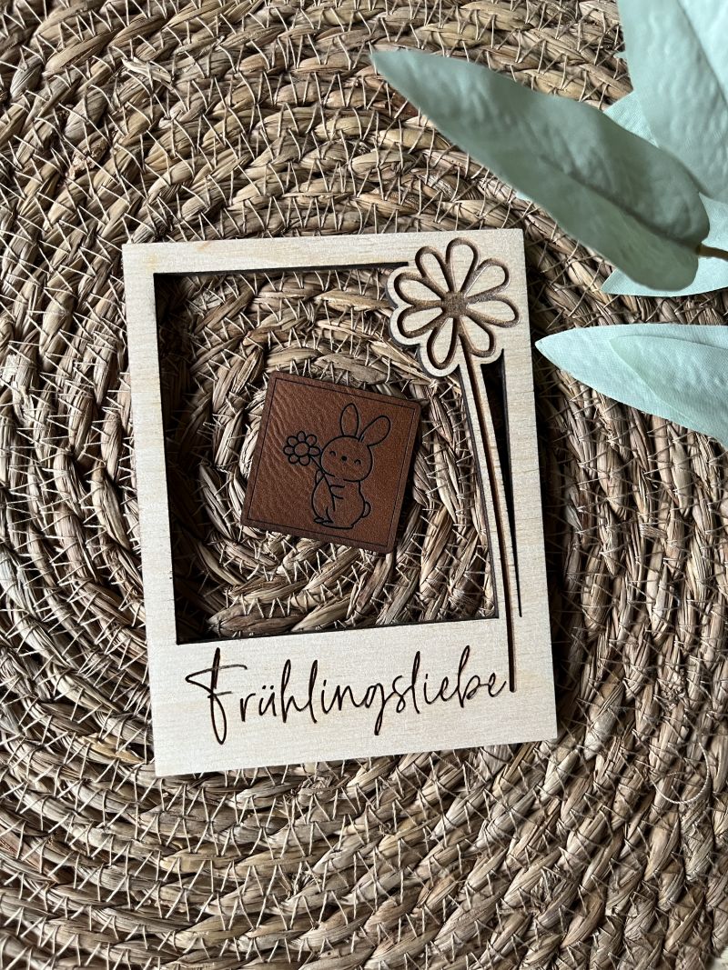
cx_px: 364
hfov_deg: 53.1
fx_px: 729
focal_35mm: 26
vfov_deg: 67.3
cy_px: 485
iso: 200
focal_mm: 5.1
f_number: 1.6
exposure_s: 1/60
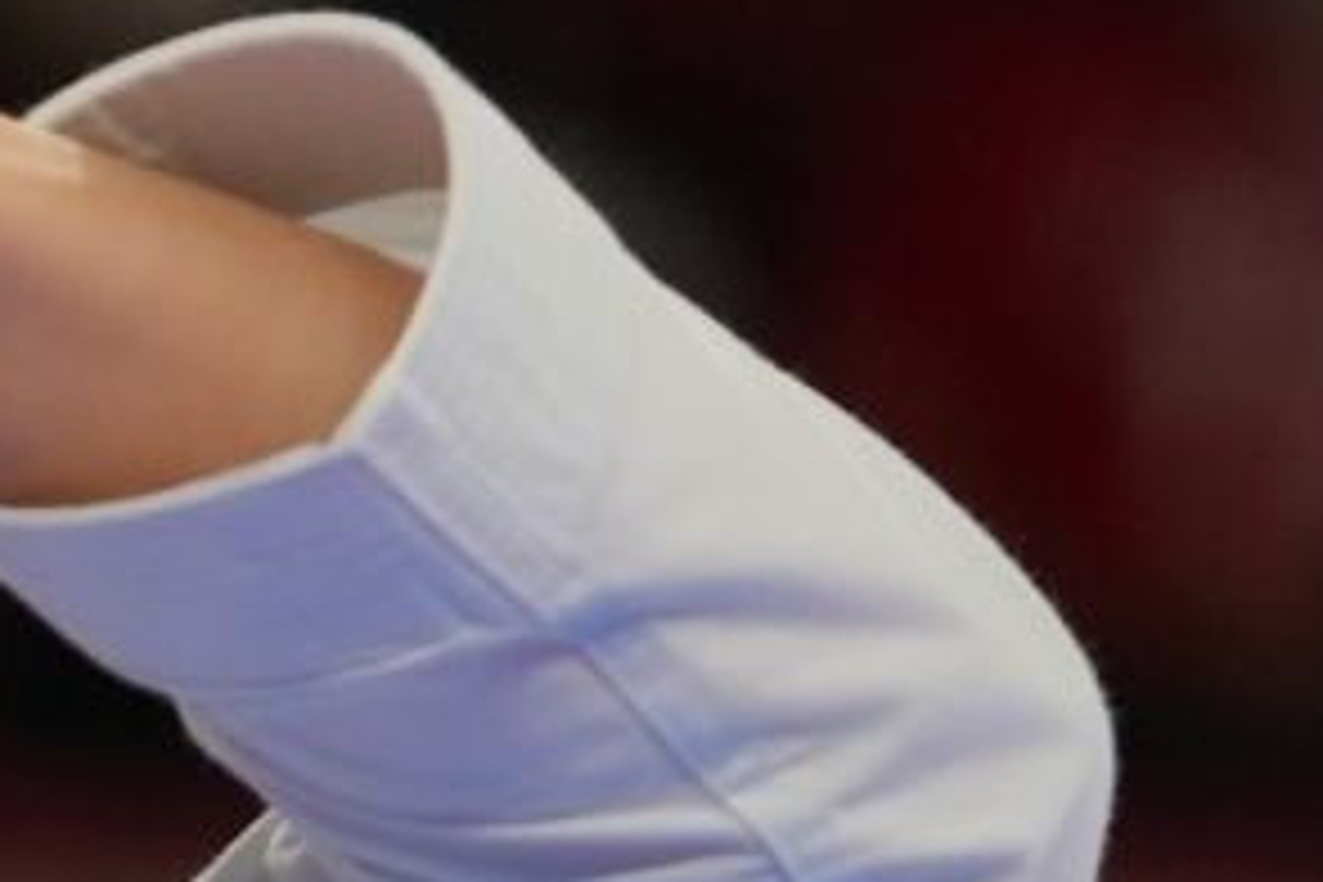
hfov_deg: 1.1
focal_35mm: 1834
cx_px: -972
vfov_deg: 0.7
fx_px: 67394
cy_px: 1575
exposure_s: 1/500
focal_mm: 200
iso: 250
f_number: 2.8
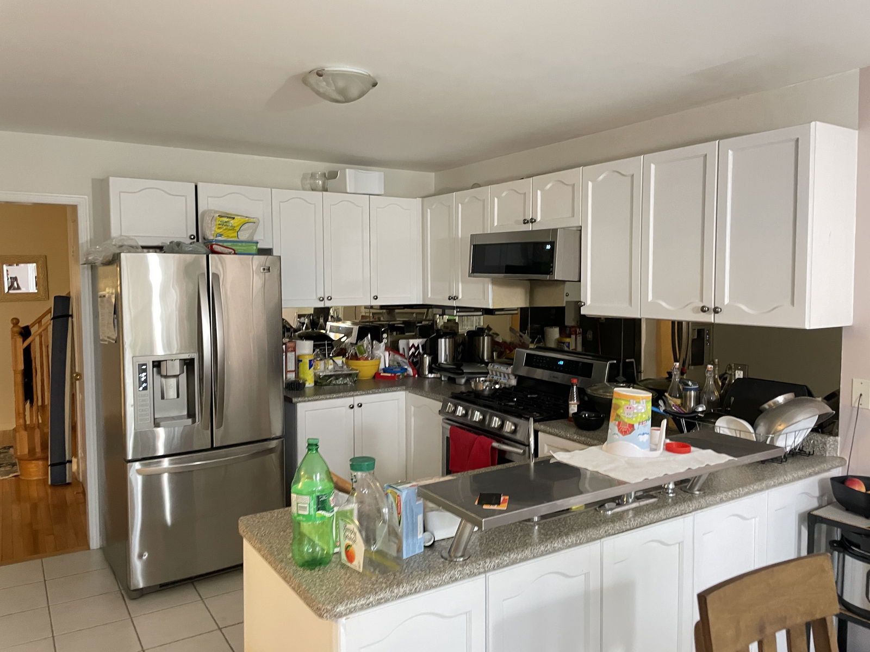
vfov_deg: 53.1
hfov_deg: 67.3
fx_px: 653
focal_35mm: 26
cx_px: 435
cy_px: 326
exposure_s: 1/30
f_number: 1.6
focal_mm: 4.2
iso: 640
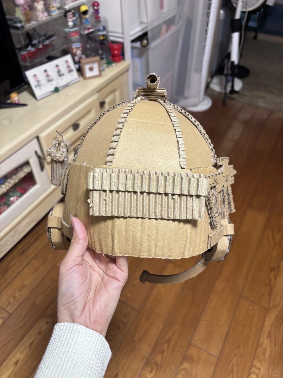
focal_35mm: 26
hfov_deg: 53.1
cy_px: 189
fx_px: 283
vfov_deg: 67.3
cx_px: 142
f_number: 1.6
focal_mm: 5.96
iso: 320
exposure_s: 1/50
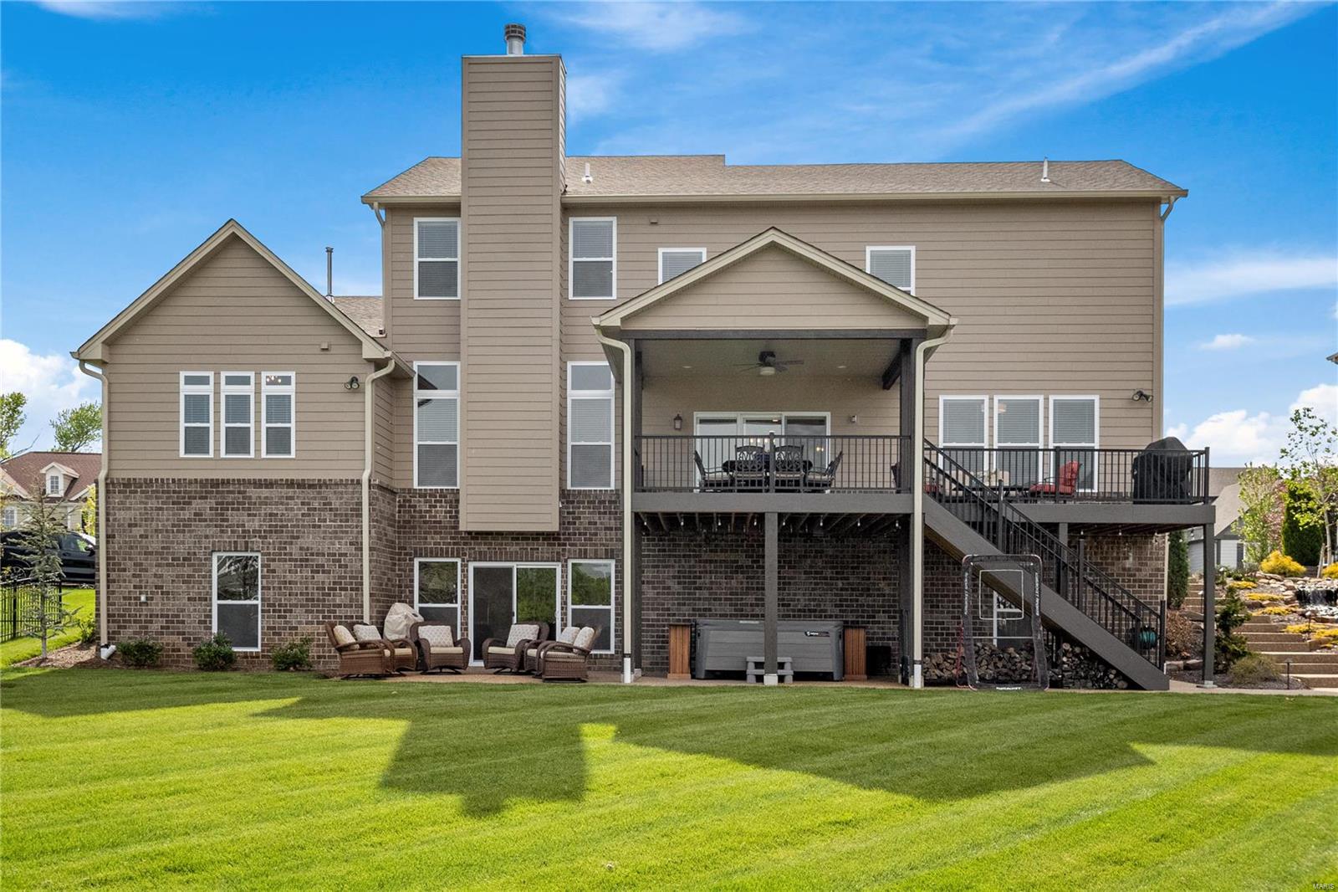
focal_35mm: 32
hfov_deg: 58.7
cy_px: 446
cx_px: 669
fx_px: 1189
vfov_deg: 41.1
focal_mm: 16
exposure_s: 1/800
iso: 400
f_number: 8
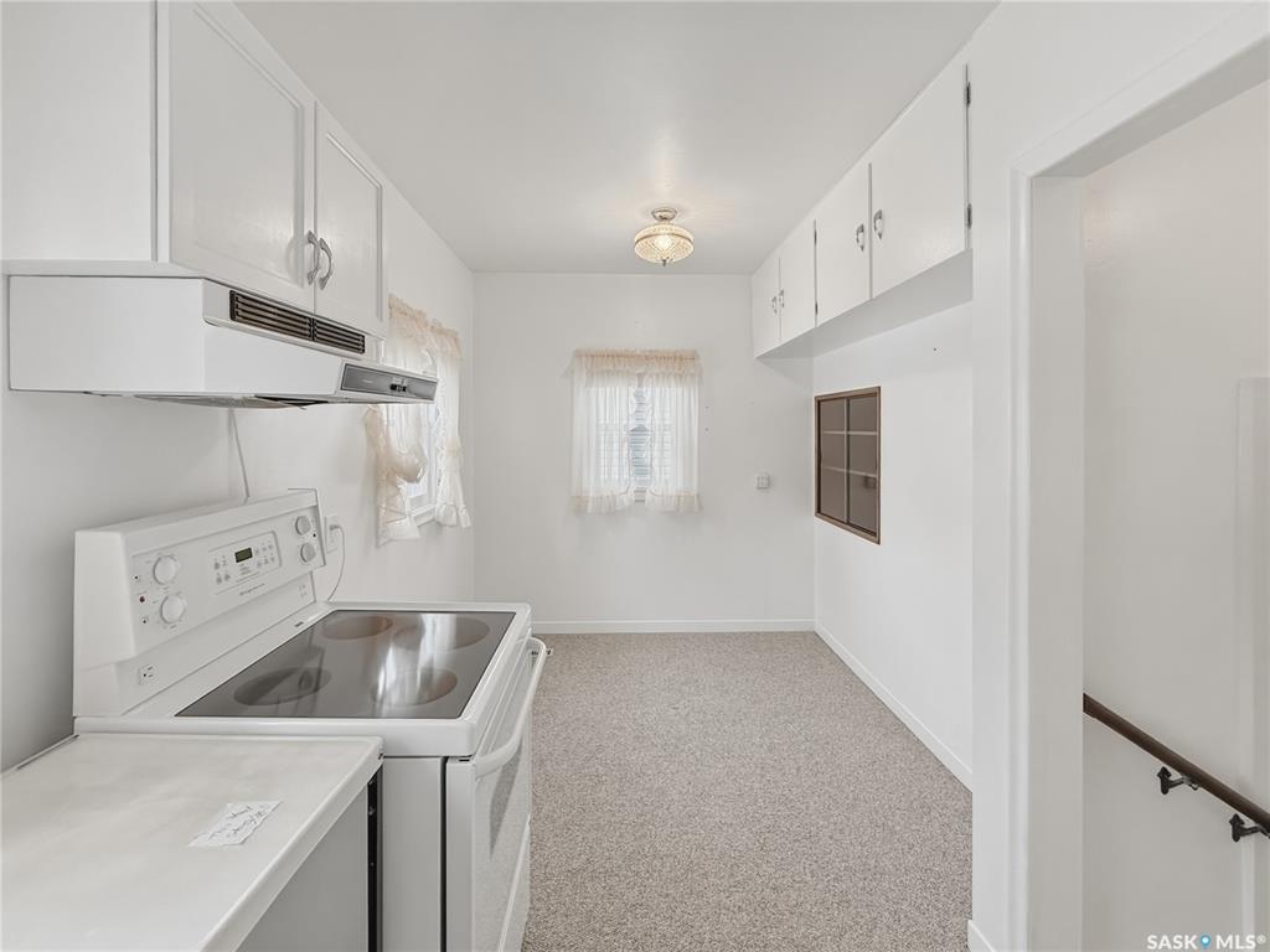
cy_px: 476
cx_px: 635
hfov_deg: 102.1
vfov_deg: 85.7
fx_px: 514
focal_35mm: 14
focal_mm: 2.2
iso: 80
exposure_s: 1/120
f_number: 2.2
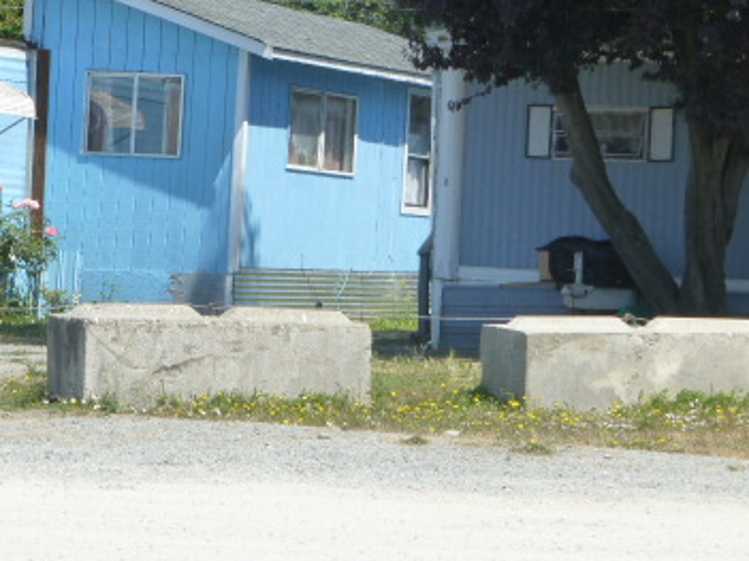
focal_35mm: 164
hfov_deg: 12.0
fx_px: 3547
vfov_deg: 9.0
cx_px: 271
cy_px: 96
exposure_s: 1/400
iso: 160
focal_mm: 16.1
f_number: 5.2
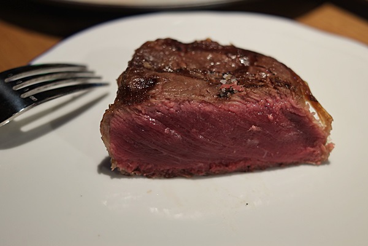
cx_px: 184
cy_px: 123
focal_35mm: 53
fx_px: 542
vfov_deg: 25.5
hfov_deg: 37.5
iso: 640
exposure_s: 1/9
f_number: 2.8
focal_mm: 35
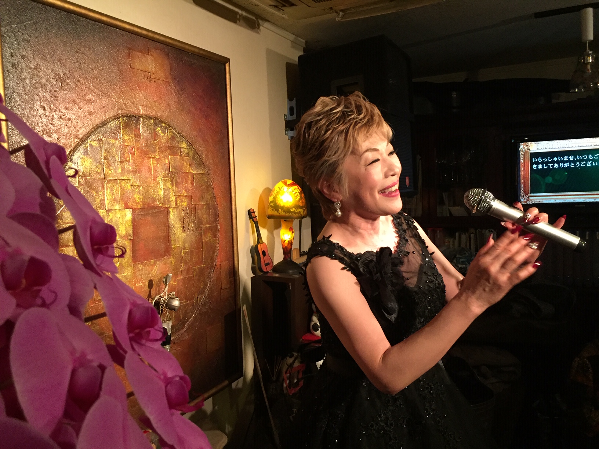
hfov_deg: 61.7
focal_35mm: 29
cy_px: 224
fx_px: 502
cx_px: 300
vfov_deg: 48.2
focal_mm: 4.15
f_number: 2.2
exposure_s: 1/30
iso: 200
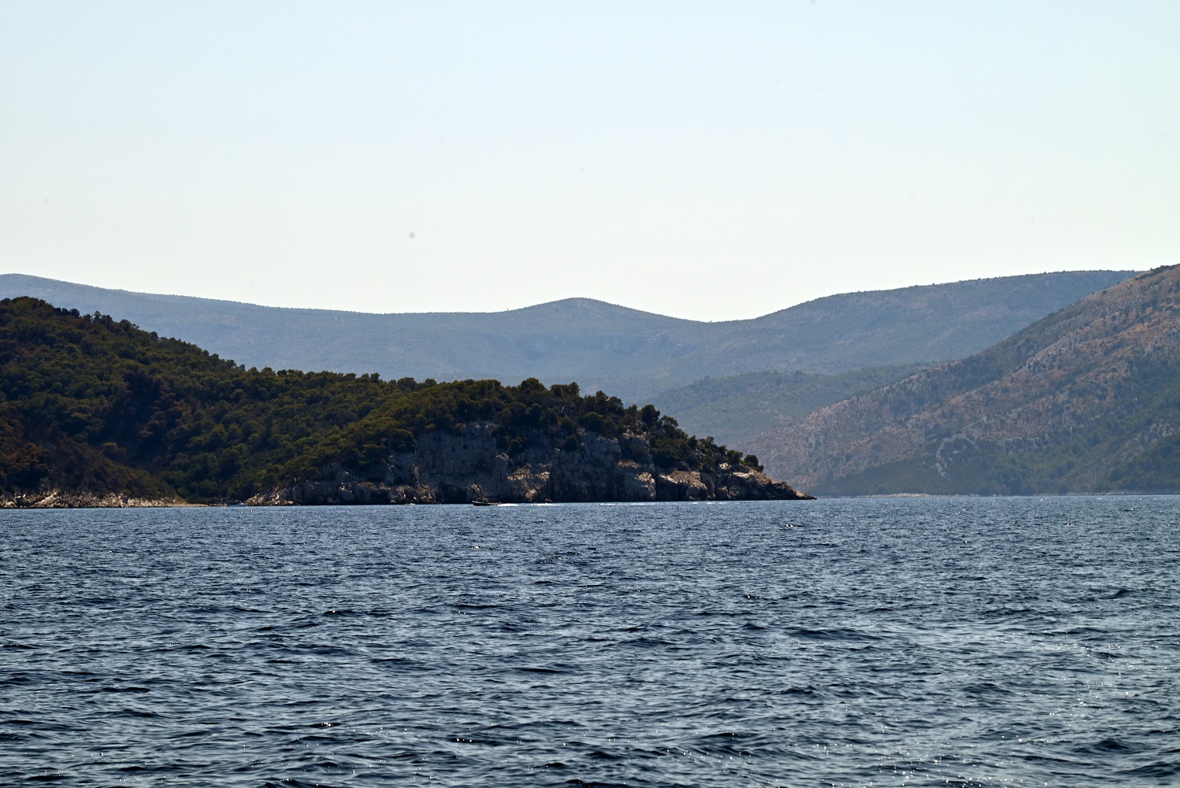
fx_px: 5082
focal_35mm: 155
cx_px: 590
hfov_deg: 13.2
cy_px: 394
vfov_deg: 8.9
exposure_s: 1/250
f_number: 16
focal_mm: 155
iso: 100
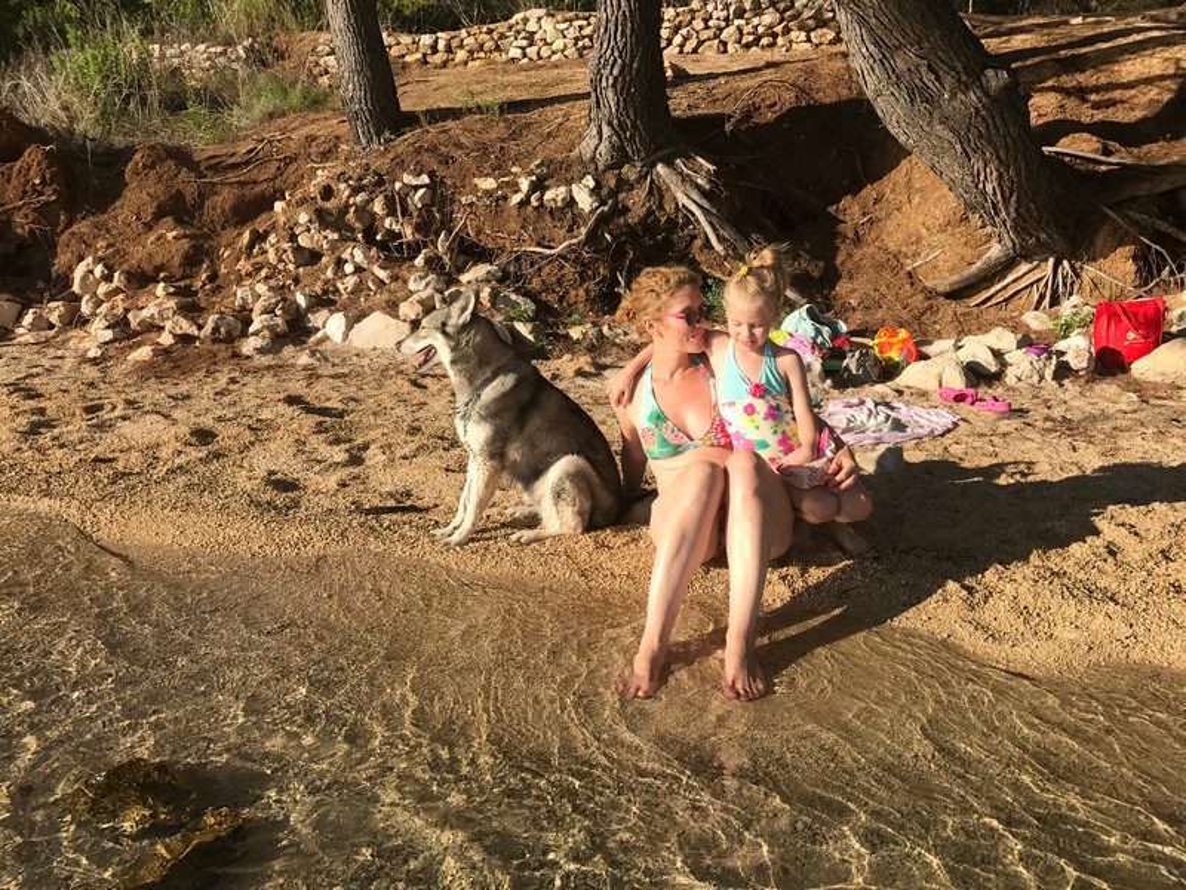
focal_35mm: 28
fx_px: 959
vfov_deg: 49.7
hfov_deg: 63.4
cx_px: 593
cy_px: 445
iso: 20
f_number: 1.8
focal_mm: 3.99
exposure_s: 1/2037
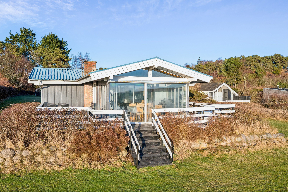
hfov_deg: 61.9
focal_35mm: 30
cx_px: 144
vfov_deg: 43.6
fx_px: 240
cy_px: 96
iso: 640
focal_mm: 30
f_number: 7.1
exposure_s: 1/1600
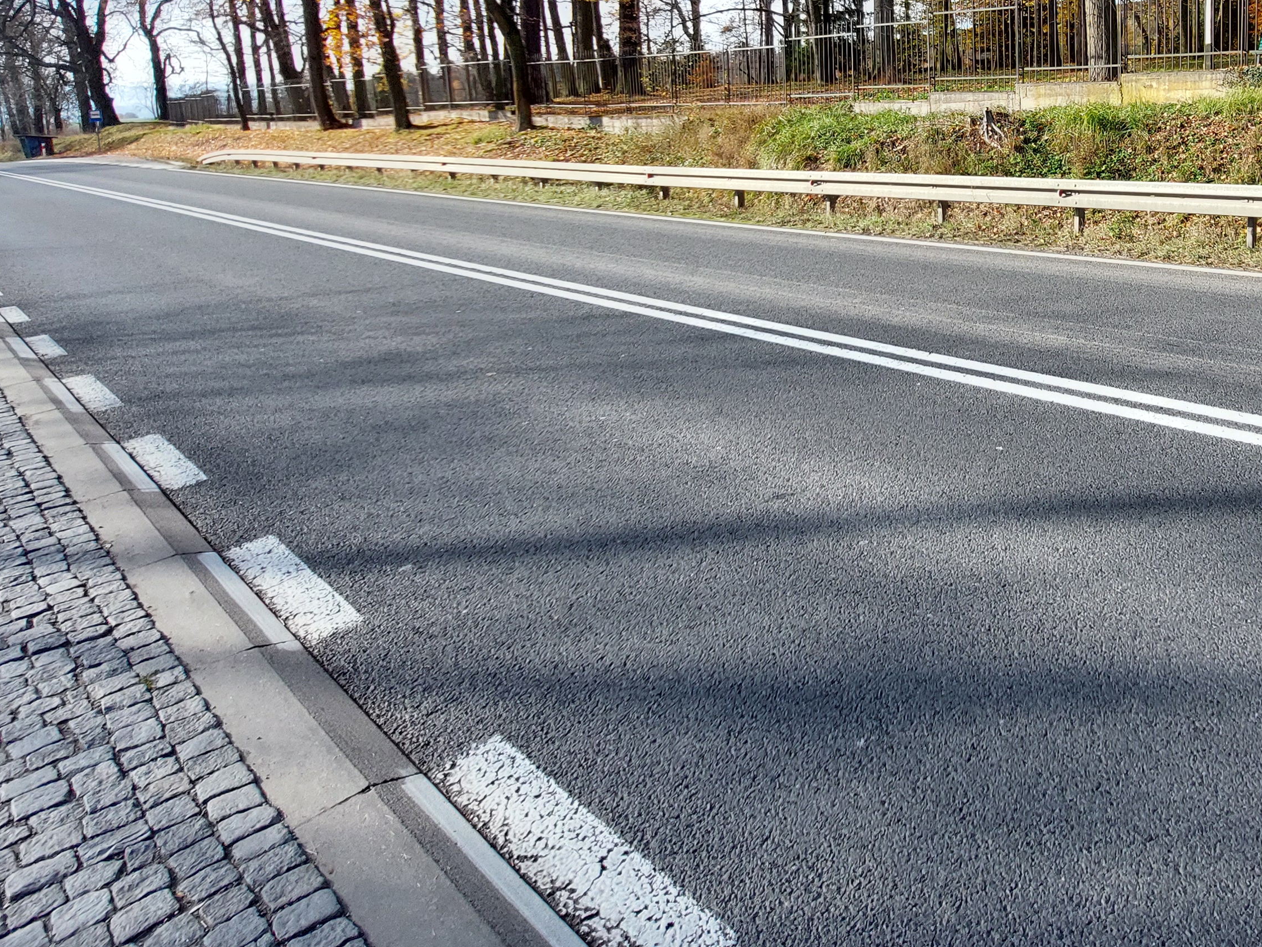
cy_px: 201
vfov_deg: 55.1
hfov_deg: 69.4
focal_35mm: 23
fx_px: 839
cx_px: 935
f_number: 2.2
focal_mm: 1.74
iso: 50
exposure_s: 1/439
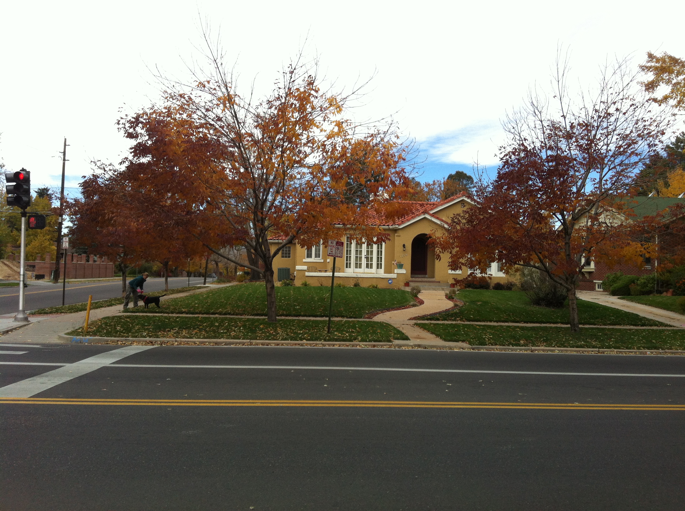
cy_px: 256
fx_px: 692
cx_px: 342
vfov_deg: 40.6
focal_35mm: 35
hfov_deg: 52.7
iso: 80
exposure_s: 1/580
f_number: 2.8
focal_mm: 3.85
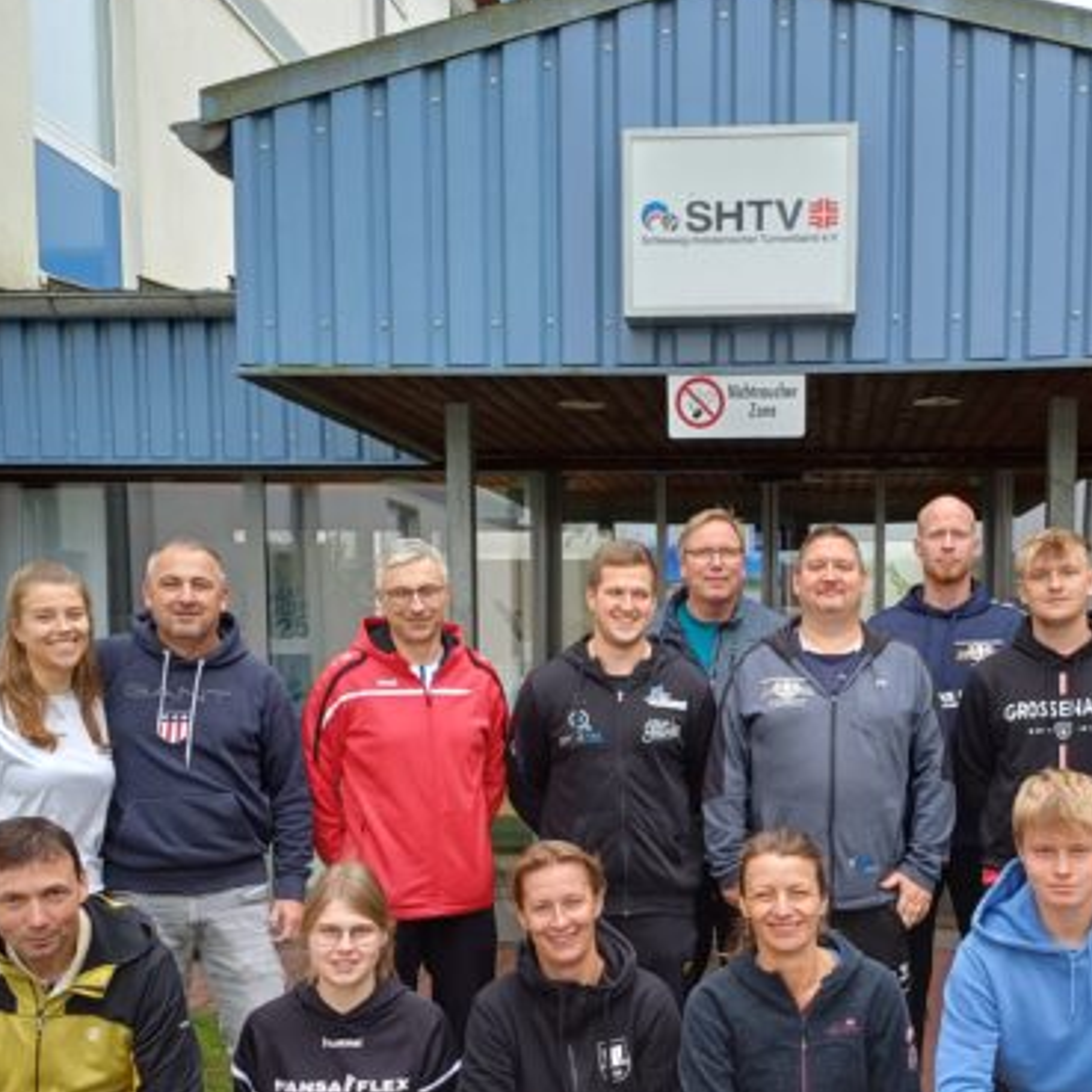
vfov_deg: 36.0
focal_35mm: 46
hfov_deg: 36.6
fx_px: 1642
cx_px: 681
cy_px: 808
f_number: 1.8
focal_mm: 4.65
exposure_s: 1/100
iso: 50
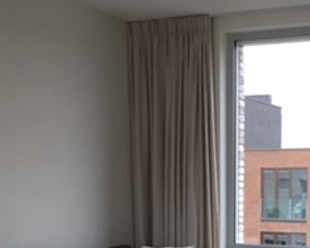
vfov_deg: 20.0
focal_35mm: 72
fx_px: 661
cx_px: 263
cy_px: 293
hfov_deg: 25.8
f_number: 2.2
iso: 50
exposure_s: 1/33
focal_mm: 4.15
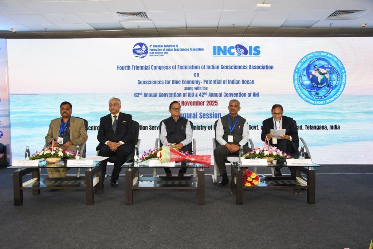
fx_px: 539
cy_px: 124
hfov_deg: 38.2
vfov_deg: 26.0
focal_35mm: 52
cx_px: 186
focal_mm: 35
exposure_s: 1/60
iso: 400
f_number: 6.3
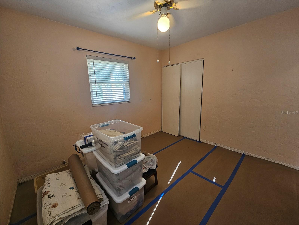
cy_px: 112
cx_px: 150
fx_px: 112
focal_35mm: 13
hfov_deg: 106.2
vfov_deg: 89.9
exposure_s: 1/60
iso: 125
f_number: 2.2
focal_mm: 2.2
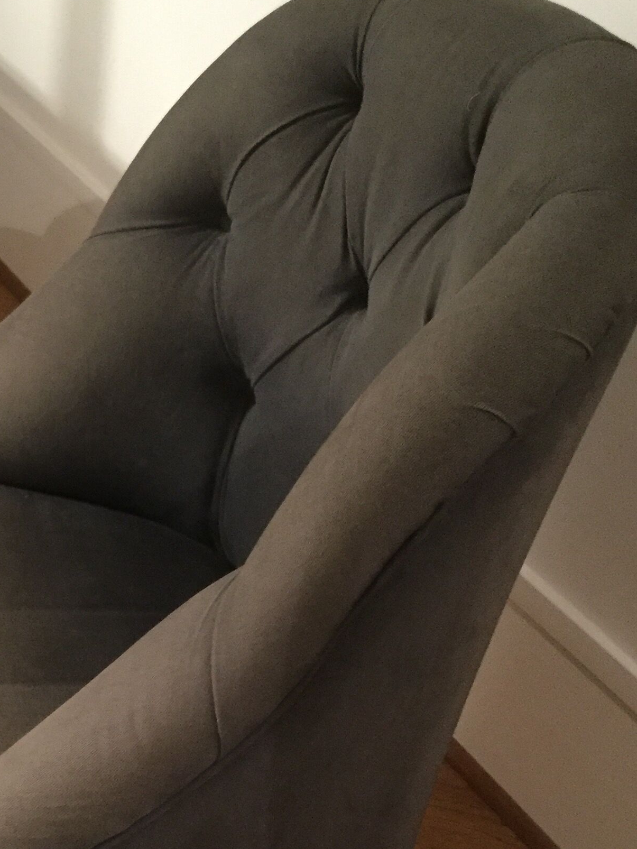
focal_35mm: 63
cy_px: 652
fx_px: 1545
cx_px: 41
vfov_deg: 30.1
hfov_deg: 22.6
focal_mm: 3.3
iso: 400
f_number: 2.4
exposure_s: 1/17
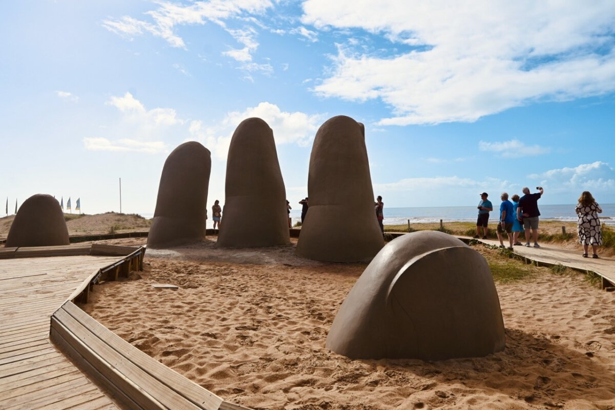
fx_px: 410
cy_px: 205
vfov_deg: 53.1
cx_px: 308
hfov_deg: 73.7
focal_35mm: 24
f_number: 8
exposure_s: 1/500
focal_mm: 16
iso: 100
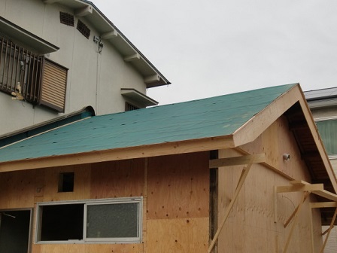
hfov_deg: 35.5
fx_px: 526
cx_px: 168
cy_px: 126
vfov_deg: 27.0
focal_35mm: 54
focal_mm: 9.51
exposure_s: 1/80
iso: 64
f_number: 4.3
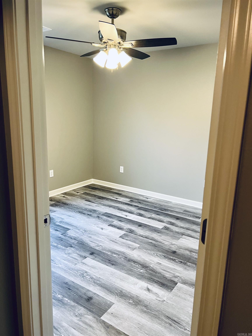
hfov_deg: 53.1
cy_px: 168
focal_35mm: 26
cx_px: 126
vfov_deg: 67.3
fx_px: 252
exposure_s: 1/60
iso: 125
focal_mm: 5.7
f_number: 1.5
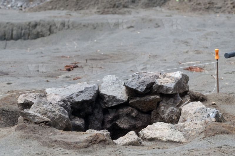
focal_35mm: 300
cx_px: 118
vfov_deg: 4.6
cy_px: 78
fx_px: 1954
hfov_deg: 6.9
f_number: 8
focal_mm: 200
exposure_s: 1/320
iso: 250
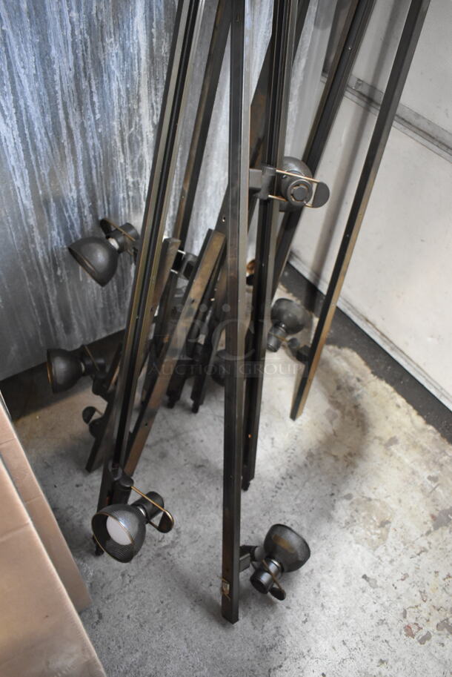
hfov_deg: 48.0
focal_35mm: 27
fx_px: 508
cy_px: 338
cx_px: 226
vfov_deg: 67.3
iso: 3200
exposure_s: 1/125
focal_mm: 18
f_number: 3.5
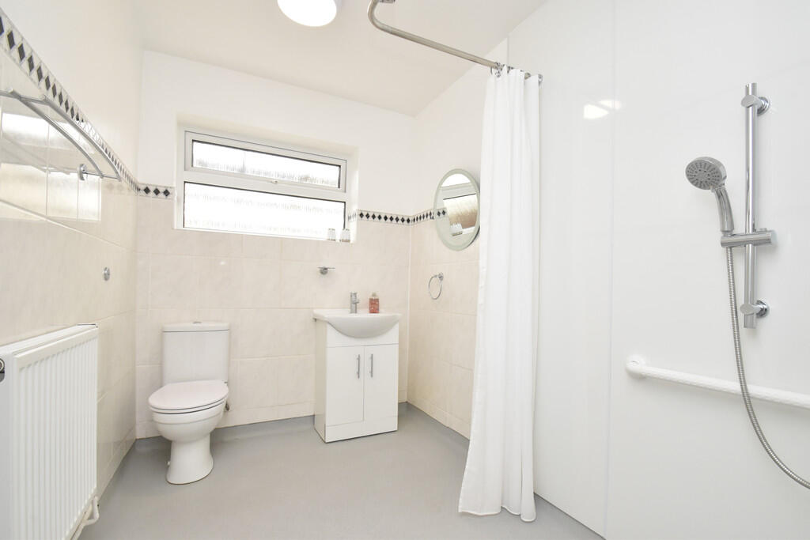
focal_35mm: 15
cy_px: 270
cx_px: 405
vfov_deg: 77.3
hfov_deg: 100.4
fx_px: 338
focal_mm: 10
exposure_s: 1/60
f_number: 10
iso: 1400
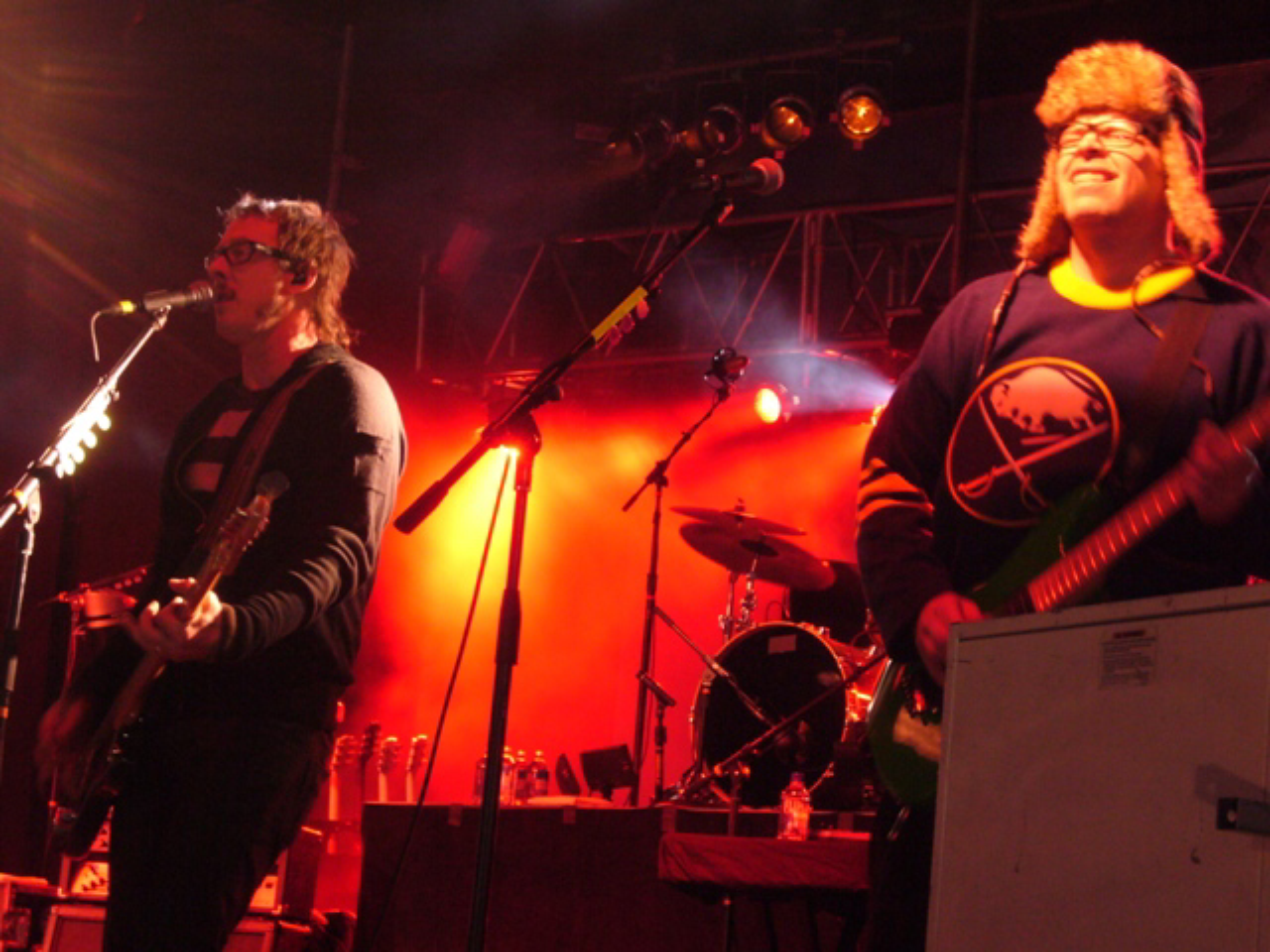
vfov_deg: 17.2
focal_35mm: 86
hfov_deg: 22.8
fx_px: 3155
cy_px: 476
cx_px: 635
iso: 200
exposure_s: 1/8
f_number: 5
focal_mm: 14.2
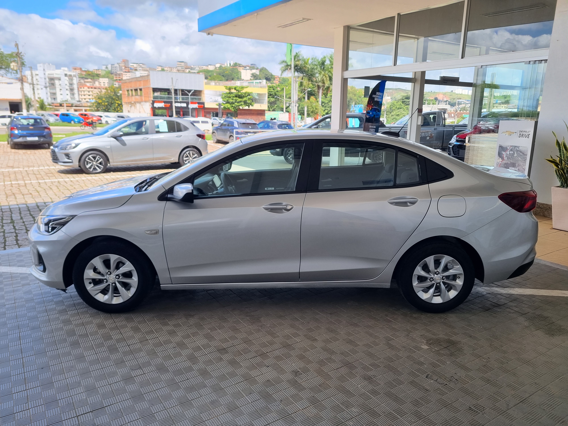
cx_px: 284
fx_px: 427
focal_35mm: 26
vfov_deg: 53.1
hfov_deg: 67.3
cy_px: 213
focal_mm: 5.4
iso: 50
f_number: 1.8
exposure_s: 1/582
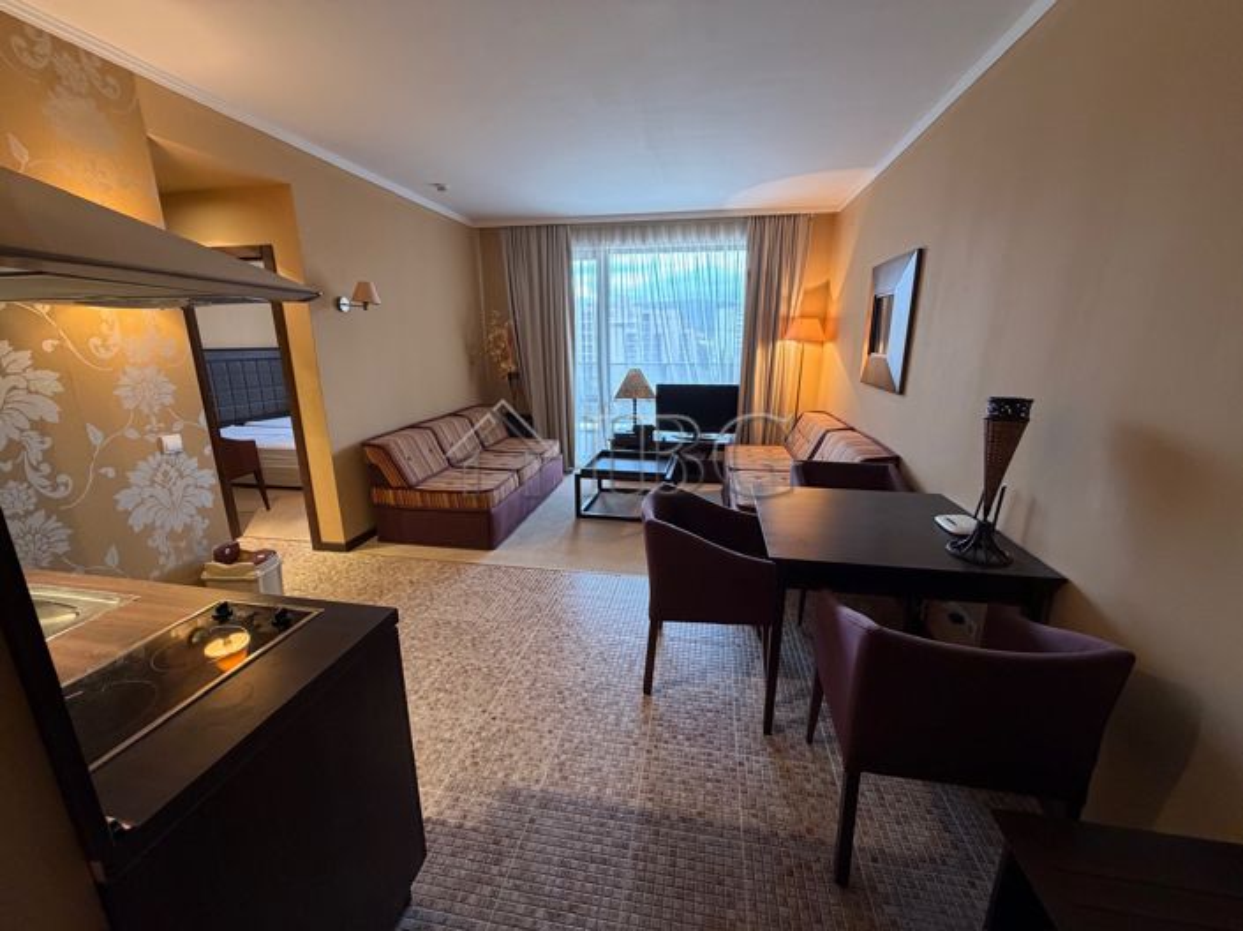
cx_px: 622
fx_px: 502
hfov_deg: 102.1
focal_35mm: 14
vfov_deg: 85.6
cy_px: 466
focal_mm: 2.22
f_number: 2.2
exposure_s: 1/50
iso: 400
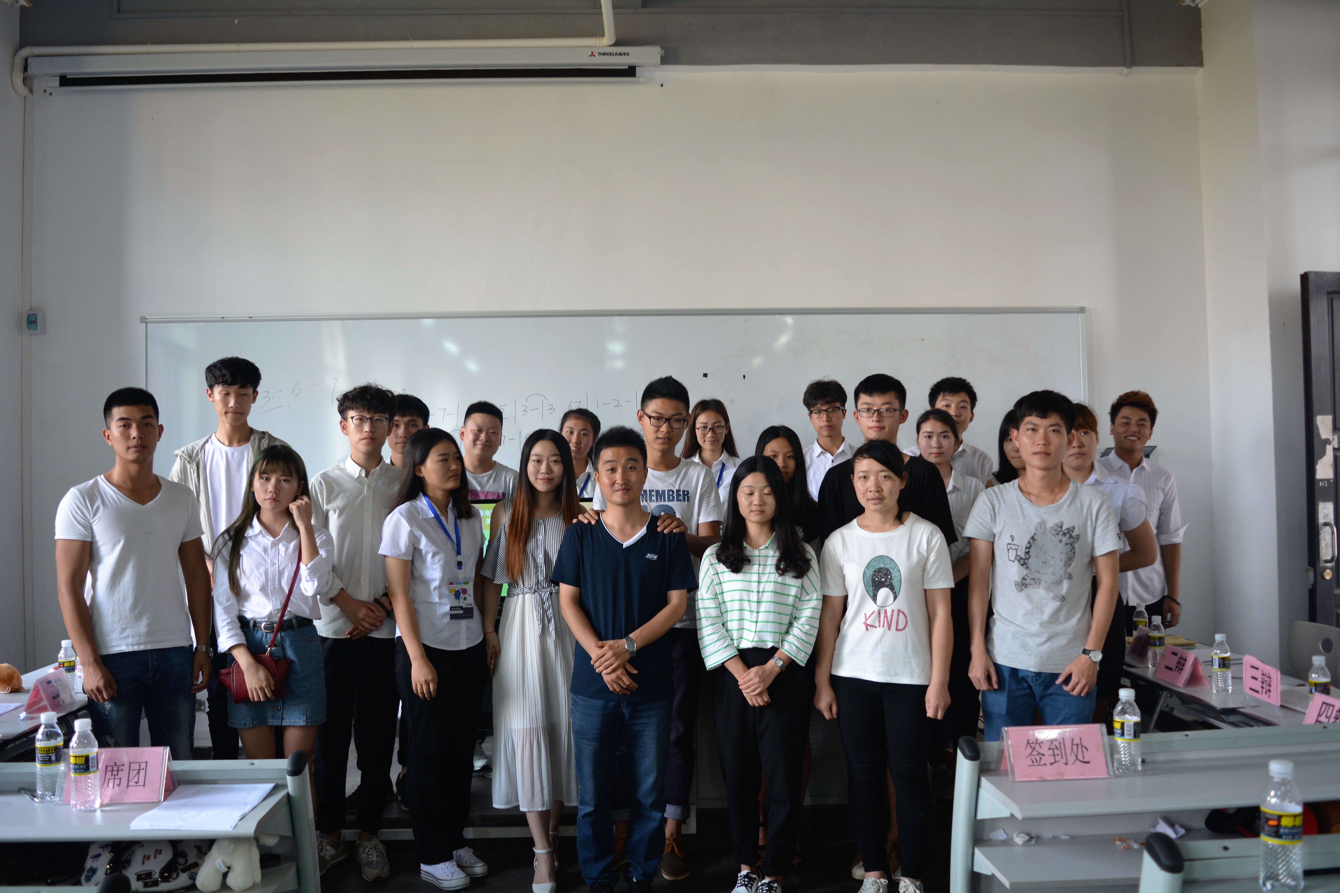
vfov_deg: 43.6
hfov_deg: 61.9
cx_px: 670
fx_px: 1117
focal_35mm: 30
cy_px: 446
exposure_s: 1/60
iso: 400
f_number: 3.8
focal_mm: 20
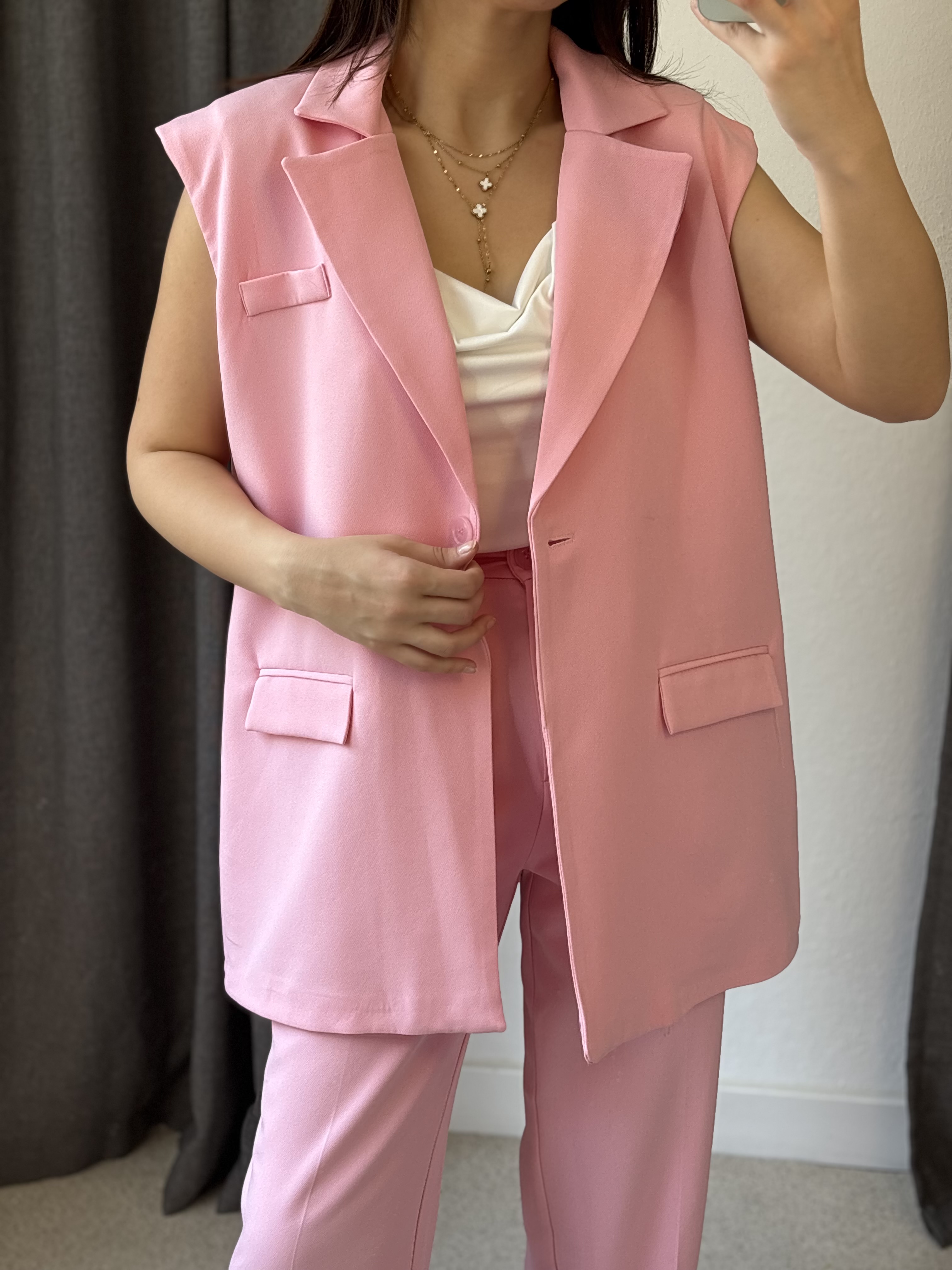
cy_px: 635
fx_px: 1907
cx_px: 476
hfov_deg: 28.0
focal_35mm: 52
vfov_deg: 36.8
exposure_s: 1/121
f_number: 1.6
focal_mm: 5.96
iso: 32
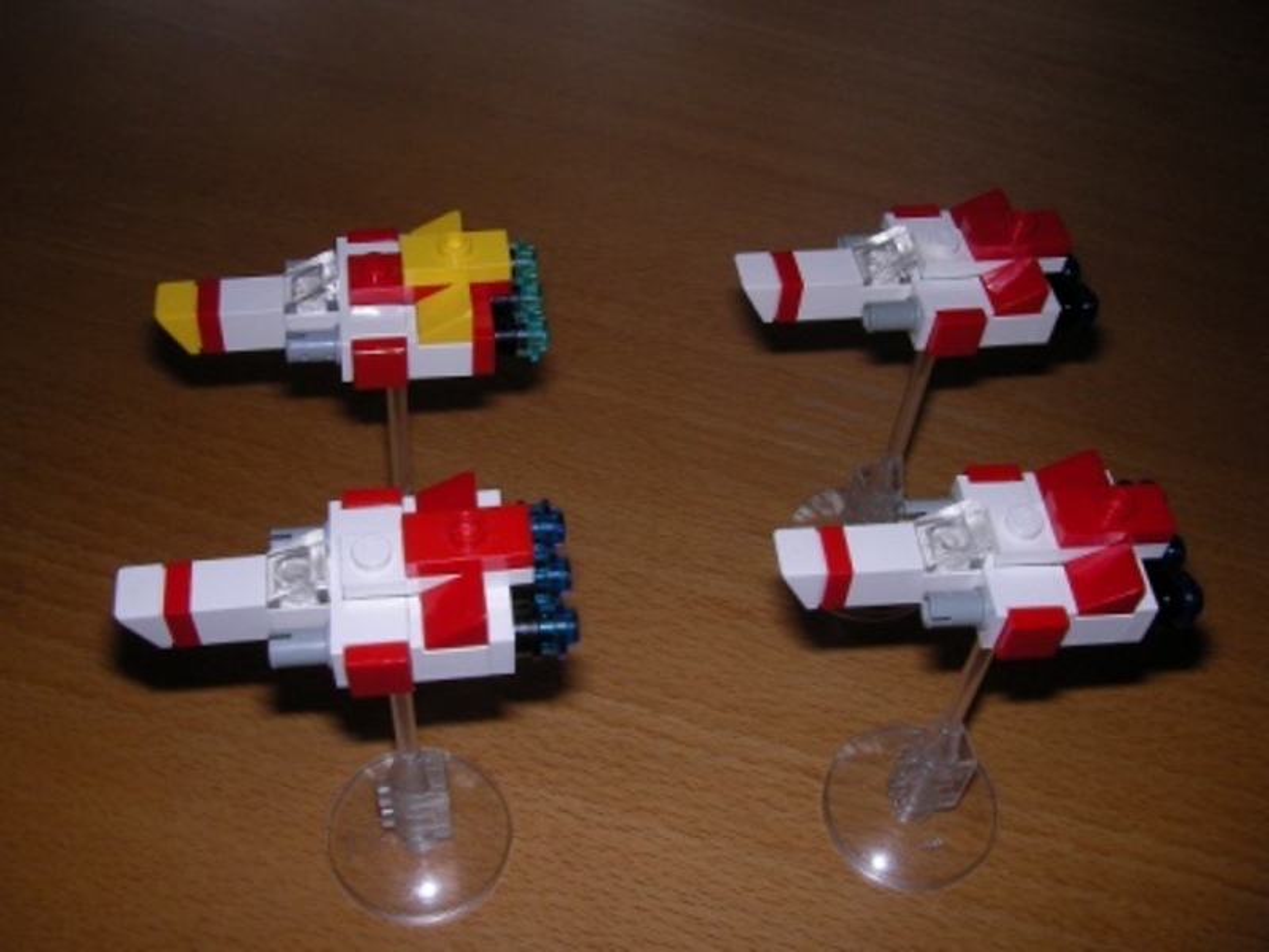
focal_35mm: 38
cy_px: 476
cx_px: 634
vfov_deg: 37.7
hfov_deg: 49.0
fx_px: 1393
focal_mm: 6.3
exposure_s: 1/30
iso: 100
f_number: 6.6
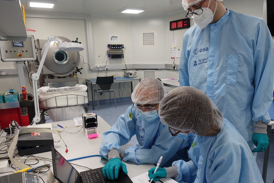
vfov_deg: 44.9
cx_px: 154
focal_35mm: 29
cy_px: 106
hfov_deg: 63.4
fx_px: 221
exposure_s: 1/50
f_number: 2.8
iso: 125
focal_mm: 8.8
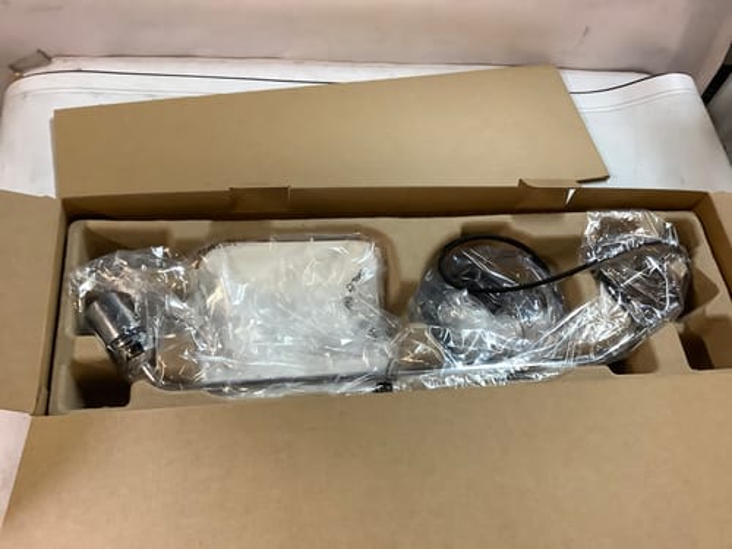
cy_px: 274
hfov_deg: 58.4
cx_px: 366
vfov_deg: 45.4
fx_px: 656
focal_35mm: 31
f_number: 2.4
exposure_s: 1/50
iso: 200
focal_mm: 3.3
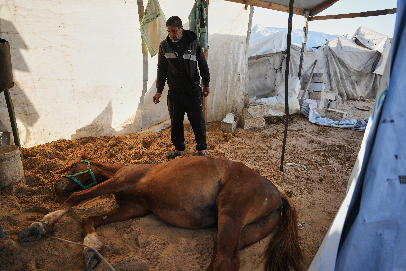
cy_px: 136
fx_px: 271
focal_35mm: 24
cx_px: 203
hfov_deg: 73.7
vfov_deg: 53.1
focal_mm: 24
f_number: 2.8
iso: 200
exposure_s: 1/640
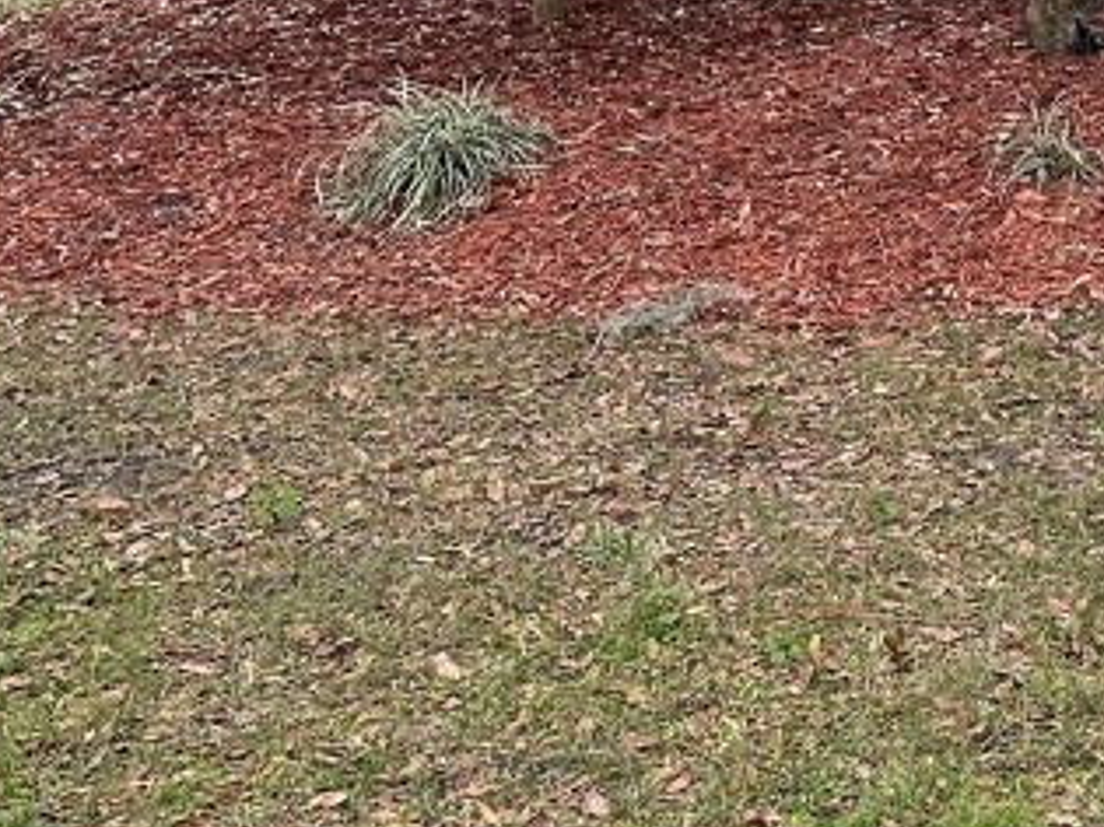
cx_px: 1689
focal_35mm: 78
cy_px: -382
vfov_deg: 17.2
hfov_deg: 20.9
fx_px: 2487
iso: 160
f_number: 1.78
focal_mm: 6.86
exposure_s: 1/121
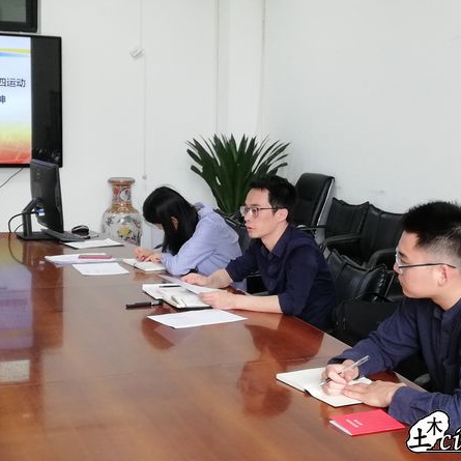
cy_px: 231
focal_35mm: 62
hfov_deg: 27.6
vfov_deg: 27.7
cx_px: 282
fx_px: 934
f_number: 2.2
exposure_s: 1/33.3
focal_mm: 3.81
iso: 160
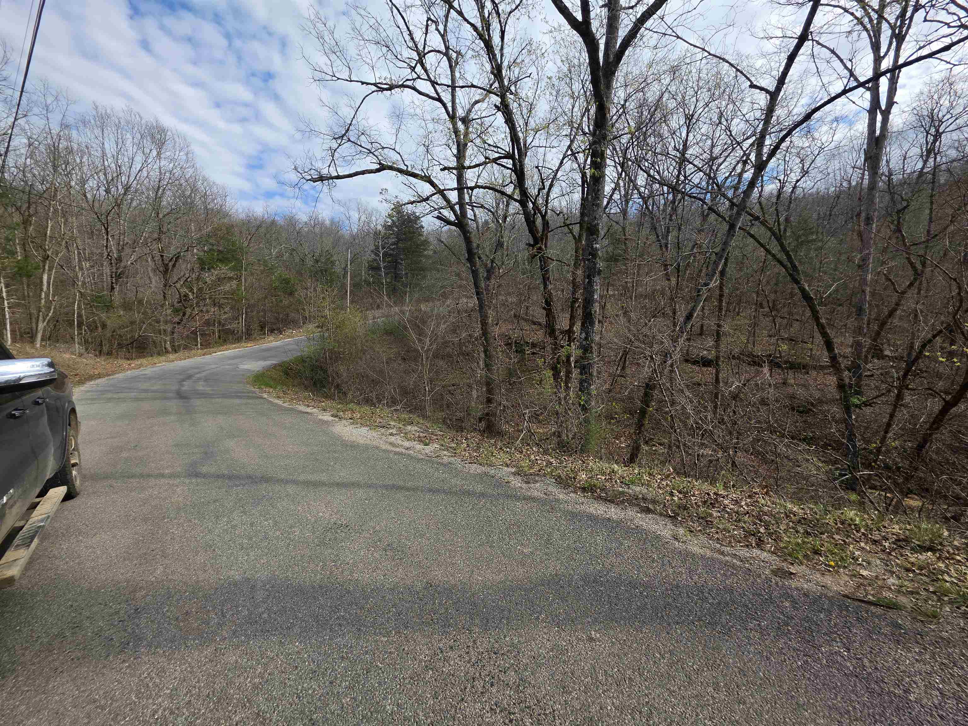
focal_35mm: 13
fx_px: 364
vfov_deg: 89.9
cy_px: 363
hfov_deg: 106.2
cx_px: 484
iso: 40
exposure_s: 1/1321
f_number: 1.9
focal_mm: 2.2
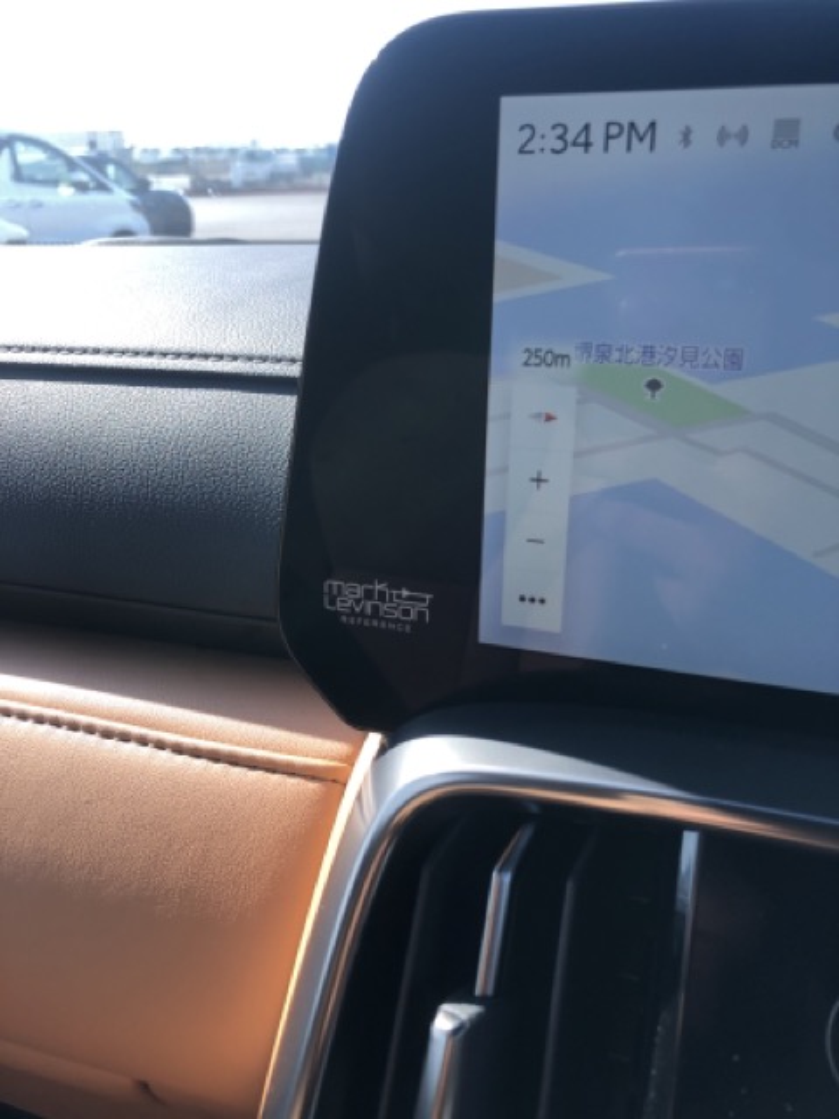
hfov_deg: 49.7
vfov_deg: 63.4
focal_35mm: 28
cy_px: 560
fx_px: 905
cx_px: 420
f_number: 1.8
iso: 20
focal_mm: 3.99
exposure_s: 1/262
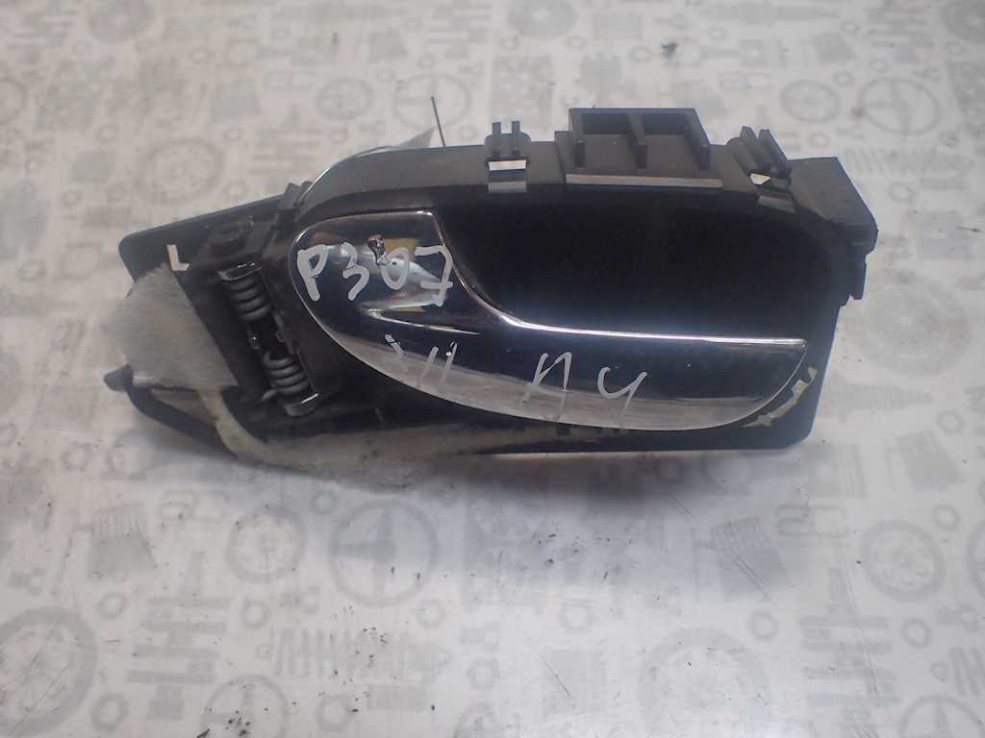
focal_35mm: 30
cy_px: 369
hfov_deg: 60.0
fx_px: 854
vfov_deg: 46.8
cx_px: 492
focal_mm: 5.5
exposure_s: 1/125
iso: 500
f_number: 2.3
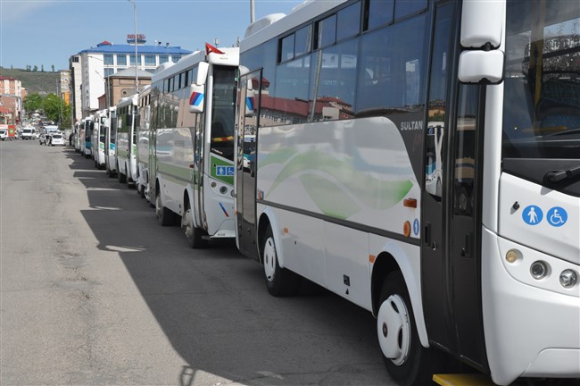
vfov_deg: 22.6
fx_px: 966
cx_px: 290
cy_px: 193
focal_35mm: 60
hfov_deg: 33.4
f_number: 13
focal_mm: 40
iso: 1000
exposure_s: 1/640
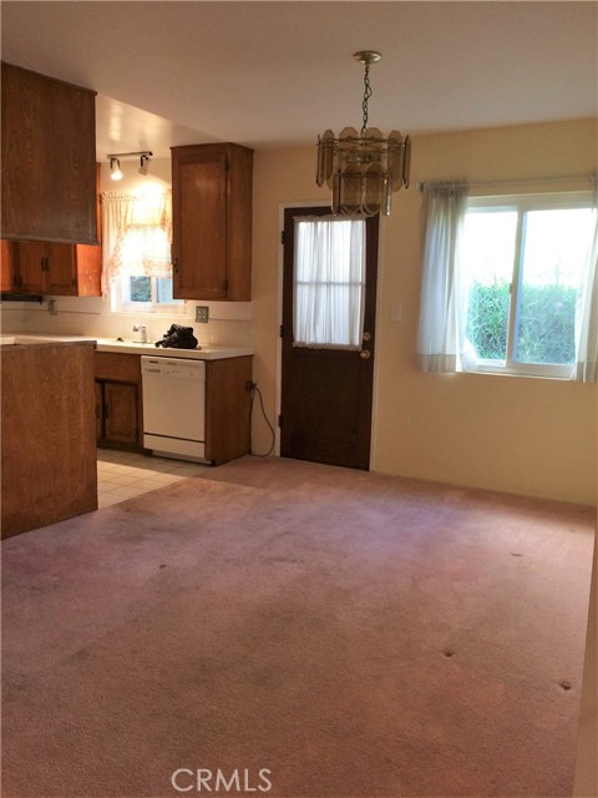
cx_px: 299
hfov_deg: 48.2
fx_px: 668
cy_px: 399
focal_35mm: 29
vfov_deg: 61.7
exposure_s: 1/30
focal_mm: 4.15
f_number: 2.2
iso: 80
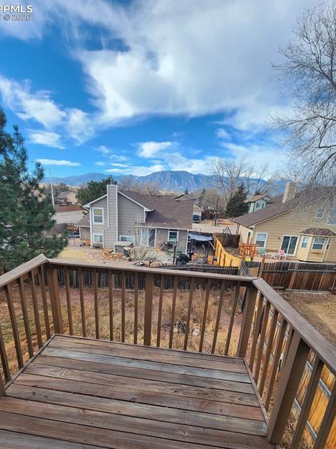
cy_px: 274
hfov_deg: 78.0
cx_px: 159
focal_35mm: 16
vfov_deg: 93.0
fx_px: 207
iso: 50
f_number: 2.2
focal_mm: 2.2
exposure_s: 1/836
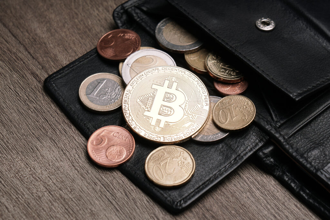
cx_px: 165
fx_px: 963
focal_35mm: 105
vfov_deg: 13.0
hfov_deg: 19.5
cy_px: 110
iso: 100
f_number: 8
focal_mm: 70
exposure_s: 1/160
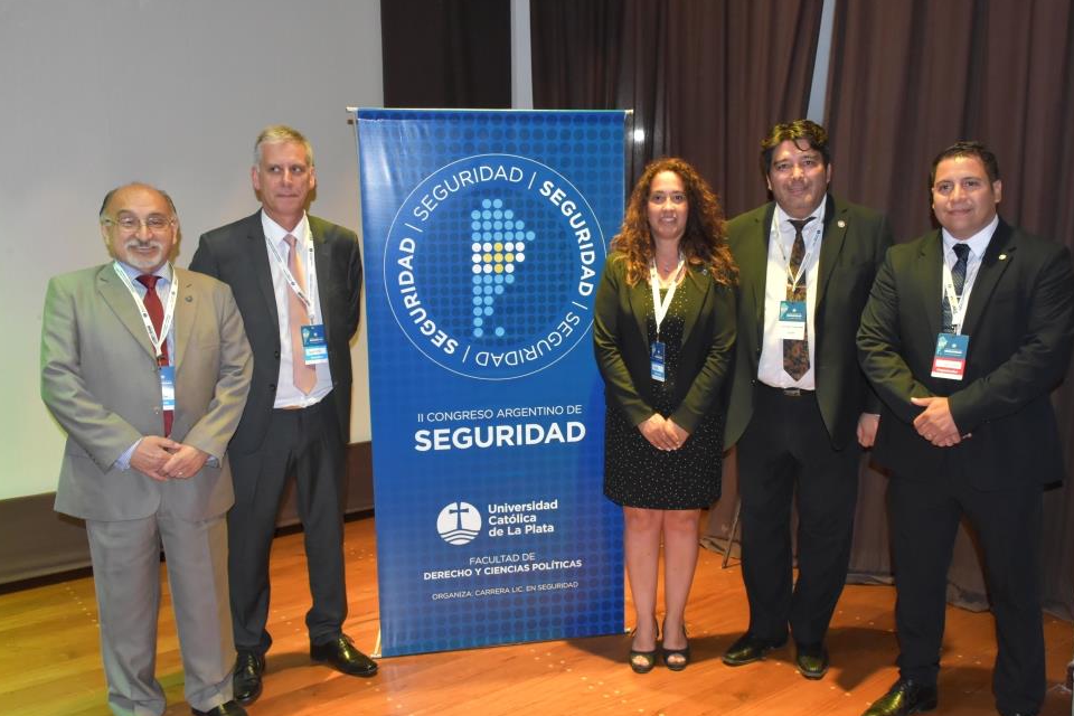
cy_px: 357
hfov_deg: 58.7
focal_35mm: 32
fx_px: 955
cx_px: 560
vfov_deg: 41.1
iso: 3200
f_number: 7.1
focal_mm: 20
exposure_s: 1/30
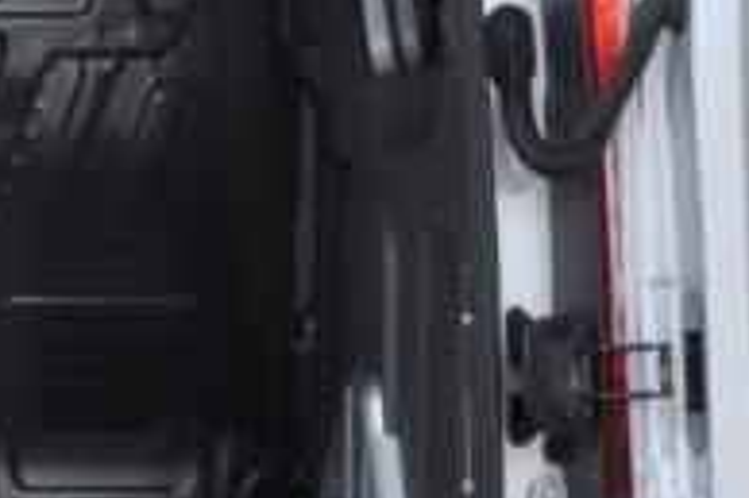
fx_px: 3950
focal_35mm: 190
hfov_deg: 10.6
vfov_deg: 7.2
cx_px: -266
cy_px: 247
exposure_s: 1/200
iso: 500
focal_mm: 24
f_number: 7.1
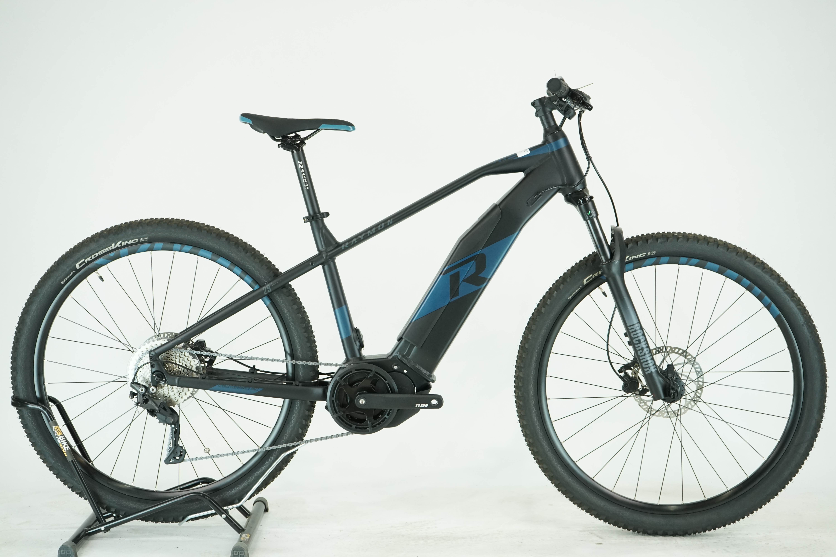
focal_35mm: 54
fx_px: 1254
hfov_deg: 36.9
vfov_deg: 25.1
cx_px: 418
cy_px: 278
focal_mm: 54
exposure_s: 1/200
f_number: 5.6
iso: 1600
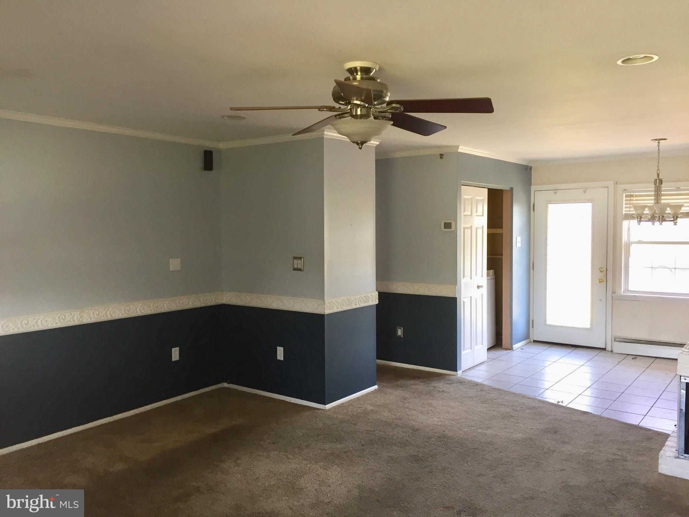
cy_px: 258
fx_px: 577
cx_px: 344
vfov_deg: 48.2
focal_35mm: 29
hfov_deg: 61.7
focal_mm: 4.15
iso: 80
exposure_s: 1/30
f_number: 2.2
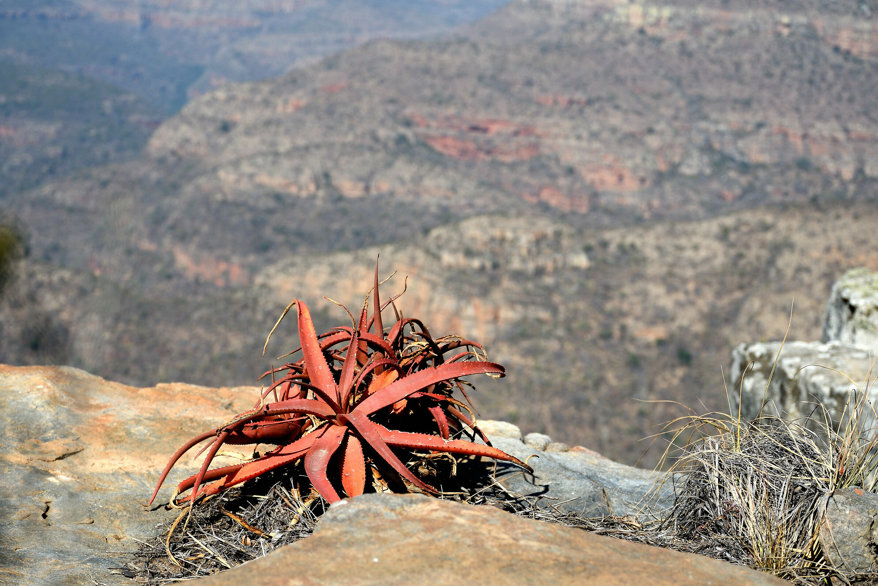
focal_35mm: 67
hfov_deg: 30.1
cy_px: 293
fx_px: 1634
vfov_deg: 20.3
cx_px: 439
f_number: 6.3
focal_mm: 45
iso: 250
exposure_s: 1/1250
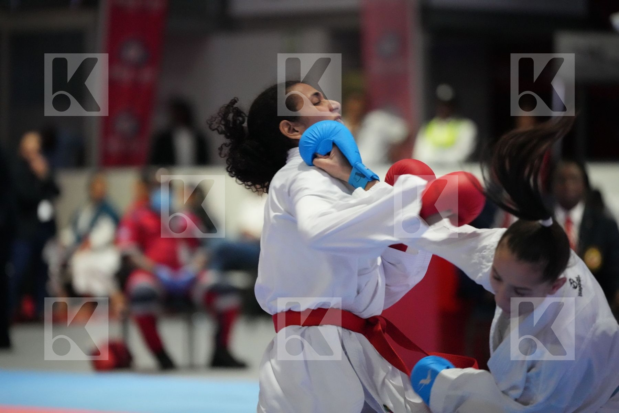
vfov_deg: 8.0
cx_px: 310
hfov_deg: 12.0
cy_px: 206
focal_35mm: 171
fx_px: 2940
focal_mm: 171
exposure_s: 1/800
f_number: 2.8
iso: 12800
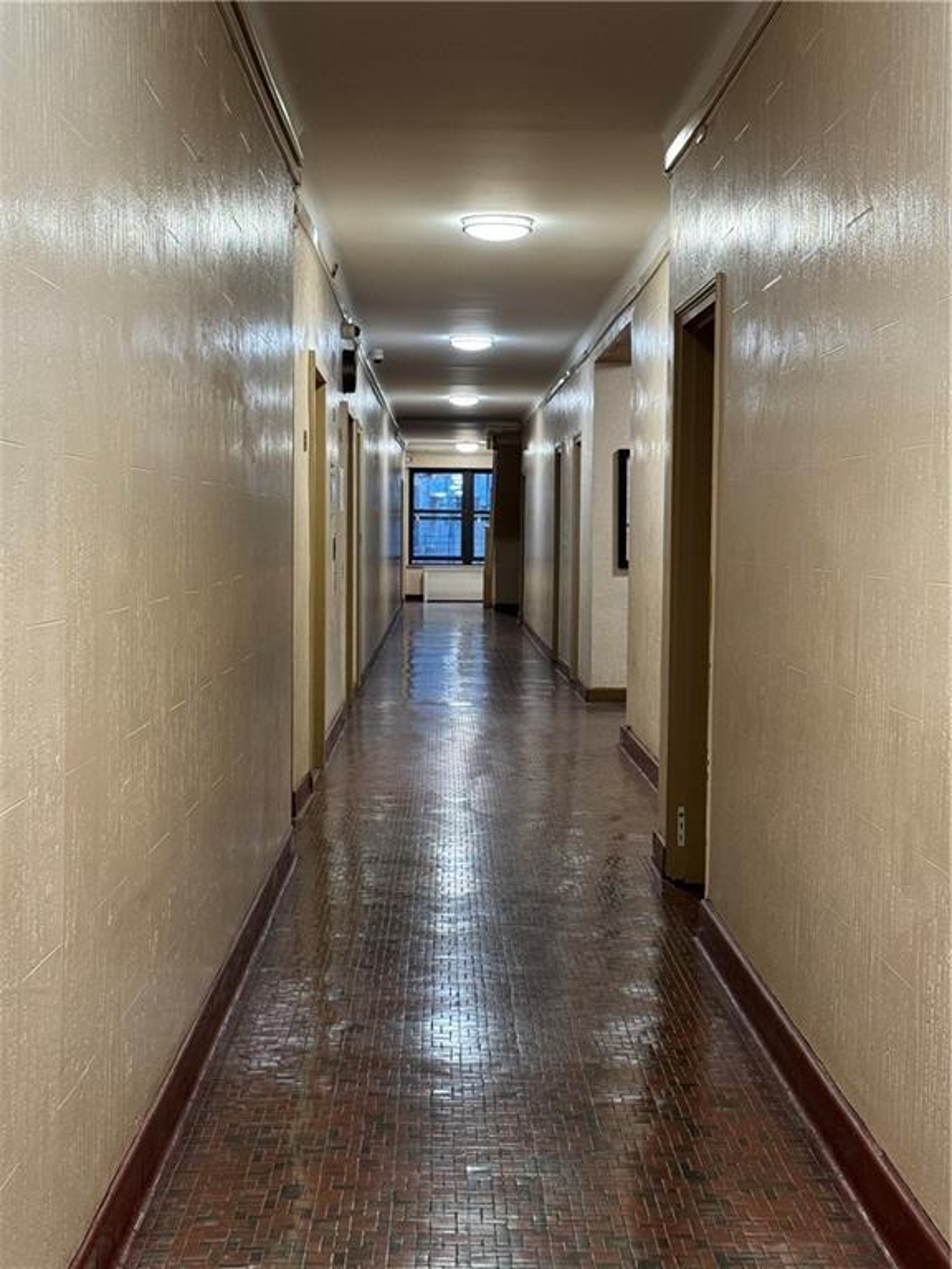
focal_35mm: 48
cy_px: 634
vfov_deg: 39.7
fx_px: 1760
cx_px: 476
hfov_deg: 30.3
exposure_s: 1/40
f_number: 1.78
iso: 250
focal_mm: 6.76
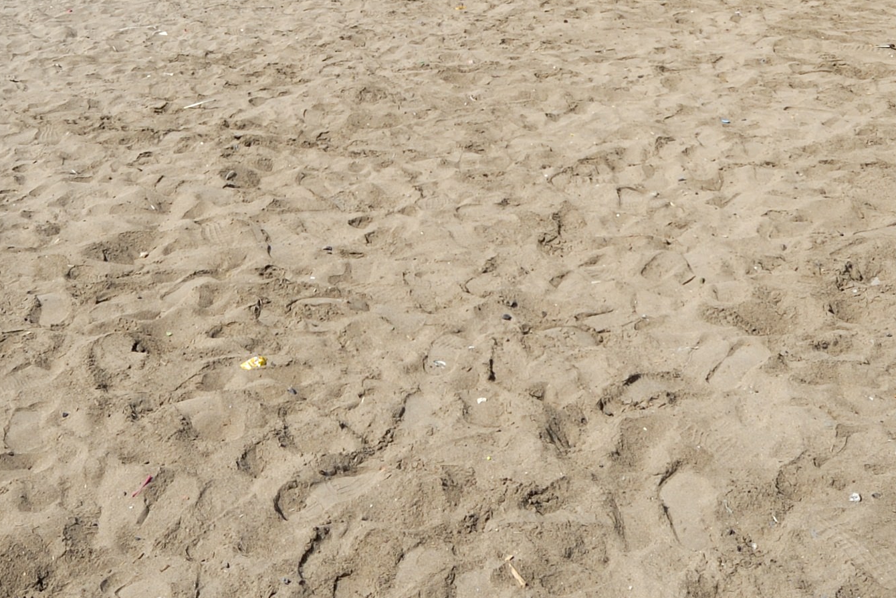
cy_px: -149
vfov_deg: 23.8
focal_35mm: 51
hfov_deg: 38.8
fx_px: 1270
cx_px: 408
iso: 100
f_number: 9
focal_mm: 12
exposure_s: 1/320
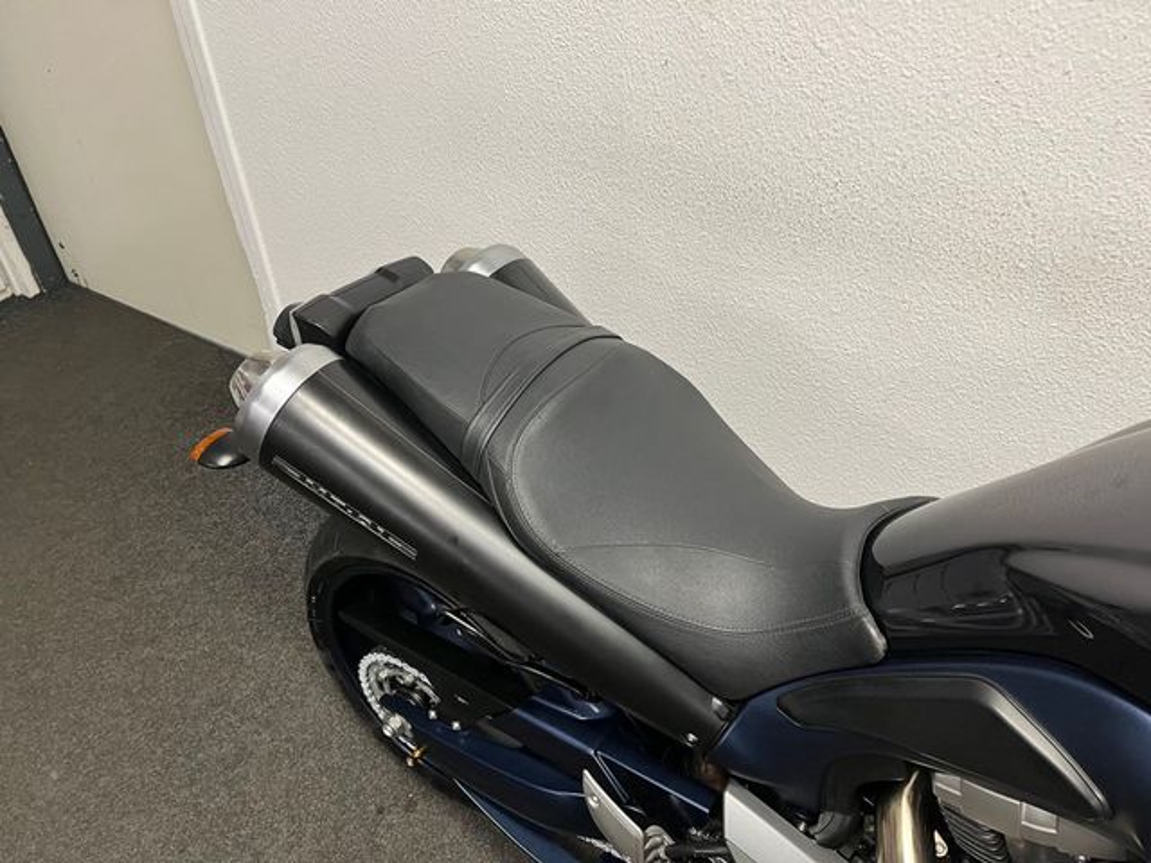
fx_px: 865
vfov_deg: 53.1
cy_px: 432
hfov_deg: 67.3
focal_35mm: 26
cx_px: 576
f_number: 1.6
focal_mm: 5.1
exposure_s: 1/50
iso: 100
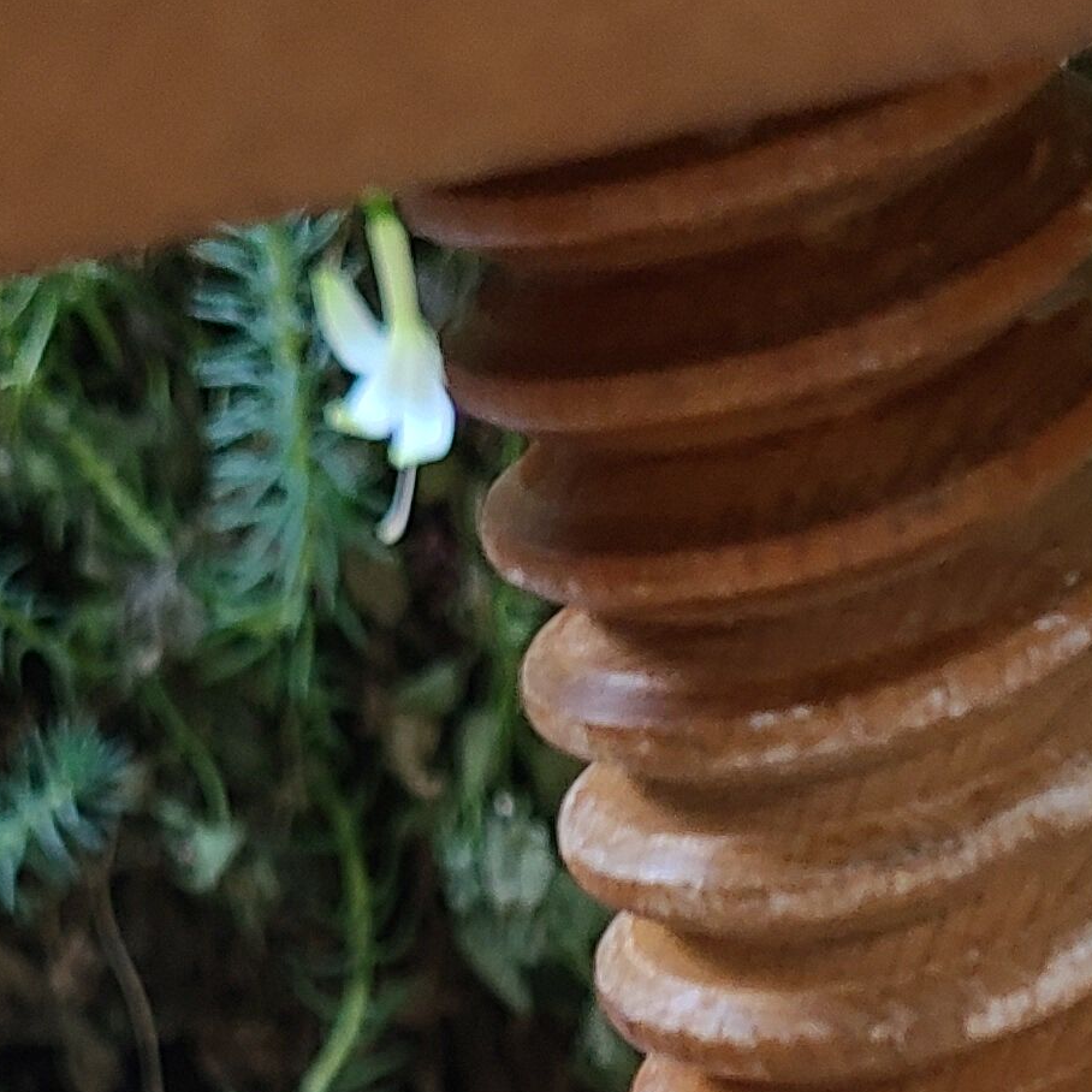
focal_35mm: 102
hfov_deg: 16.8
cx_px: 1040
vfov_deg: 15.9
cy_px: 1533
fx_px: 3640
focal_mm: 5.4
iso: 64
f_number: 1.8
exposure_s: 1/60
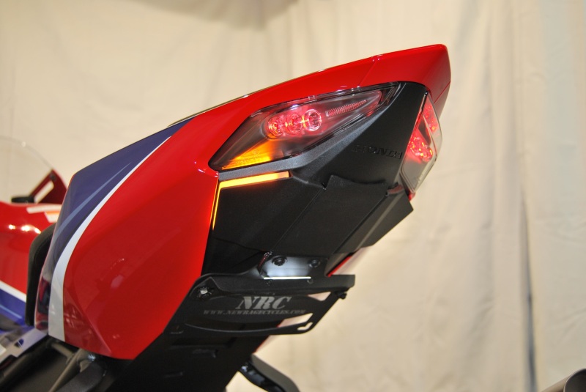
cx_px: 293
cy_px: 196
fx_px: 733
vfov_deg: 29.9
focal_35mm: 45
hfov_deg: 43.6
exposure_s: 1/60
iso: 200
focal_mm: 30
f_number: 4.2
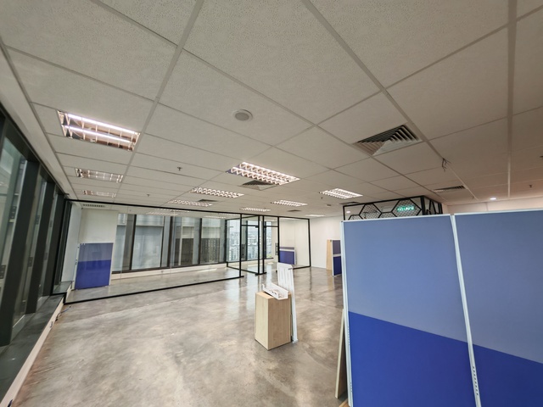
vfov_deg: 89.9
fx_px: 204
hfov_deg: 106.2
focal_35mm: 13
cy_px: 204
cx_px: 272
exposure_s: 1/33
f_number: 2
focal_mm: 1.82
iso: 125
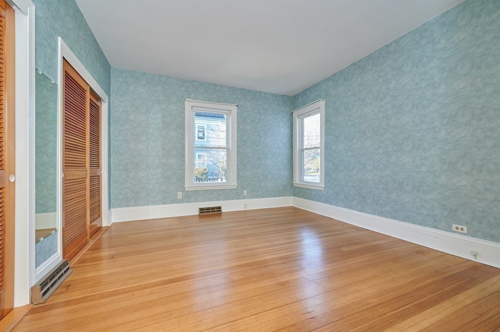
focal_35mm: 14
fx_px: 194
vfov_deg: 81.1
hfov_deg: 104.3
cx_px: 250
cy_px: 166
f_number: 5.6
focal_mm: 14
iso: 400
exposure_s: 1/100
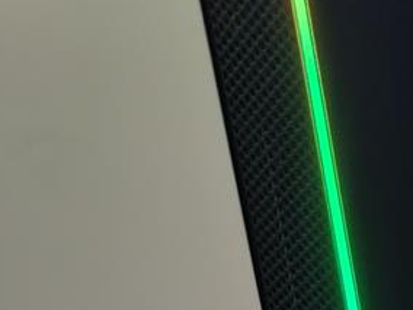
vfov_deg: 9.6
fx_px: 1575
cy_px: 798
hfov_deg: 12.4
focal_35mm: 132
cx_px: 922
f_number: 1.85
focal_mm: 6.78
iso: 525
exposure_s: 1/13
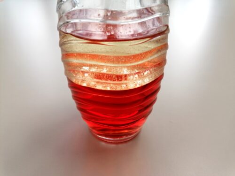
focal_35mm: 27
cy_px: 88
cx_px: 118
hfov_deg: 65.3
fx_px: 183
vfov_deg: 51.4
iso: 64
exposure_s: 1/100
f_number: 1.8
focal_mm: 4.75
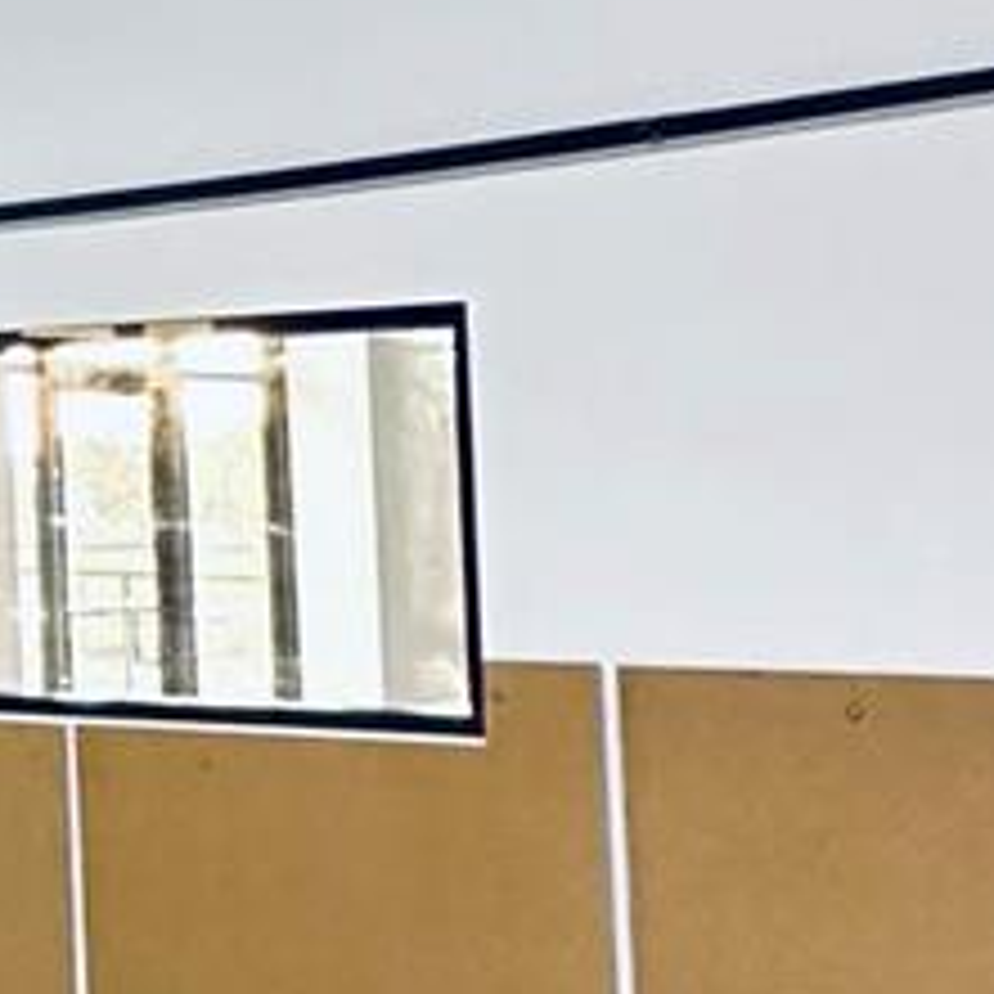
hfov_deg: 13.4
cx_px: -1529
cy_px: 360
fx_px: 2794
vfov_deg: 20.1
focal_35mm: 86
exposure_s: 1/120
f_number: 2.2
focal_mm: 2.22
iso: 250
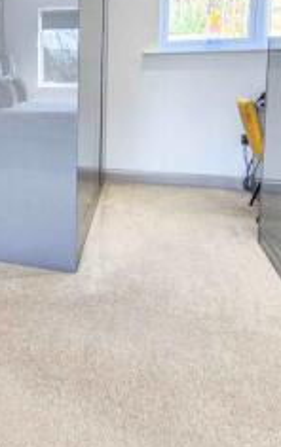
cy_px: 113
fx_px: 416
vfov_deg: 54.1
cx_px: -62
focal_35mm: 34
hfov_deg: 31.1
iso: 64
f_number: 2.2
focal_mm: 2.2
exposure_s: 1/50
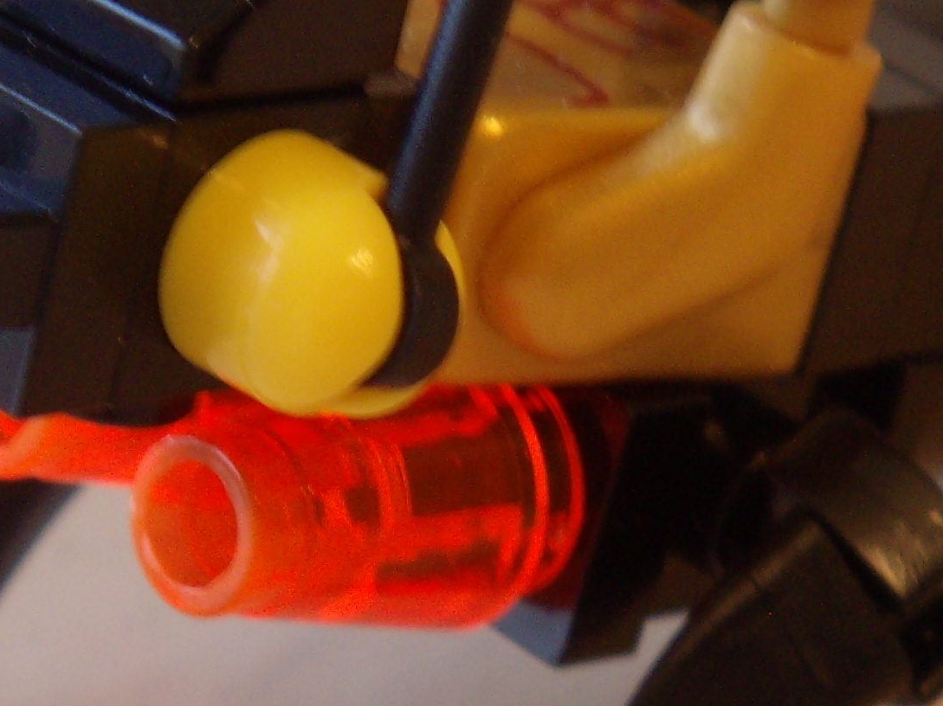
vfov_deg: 6.2
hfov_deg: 8.3
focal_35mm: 238
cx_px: 281
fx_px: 6481
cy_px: 290
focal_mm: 15.4
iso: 100
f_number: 4.2
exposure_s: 1/12.1
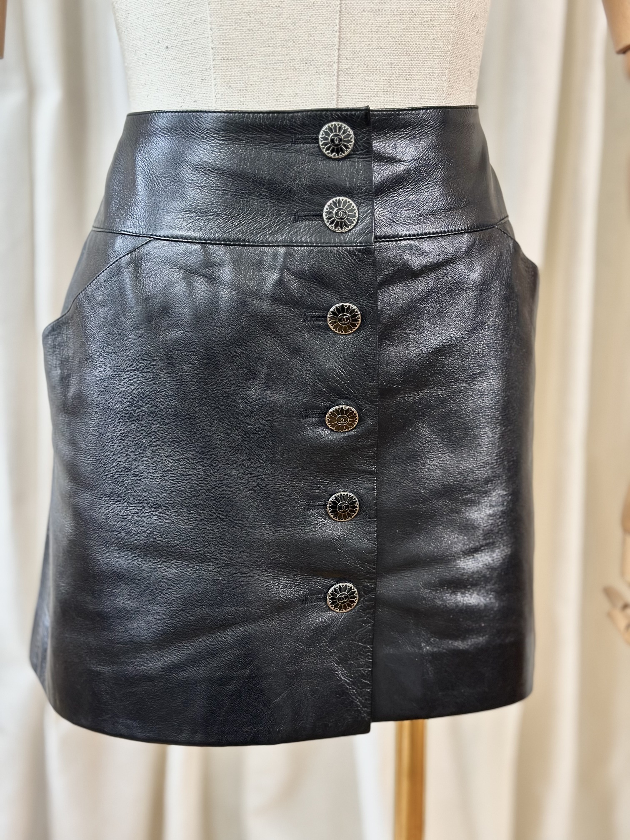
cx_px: 315
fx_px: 1165
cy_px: 420
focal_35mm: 48
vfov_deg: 39.7
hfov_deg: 30.3
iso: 400
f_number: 1.78
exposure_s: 1/50
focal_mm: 6.86
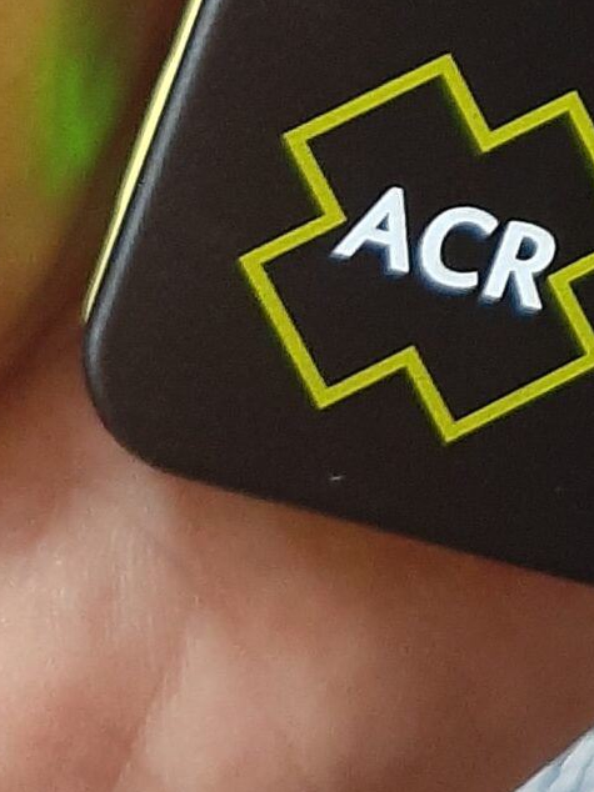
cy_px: -412
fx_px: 2404
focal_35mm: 105
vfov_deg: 16.9
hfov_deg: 12.4
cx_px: 1187
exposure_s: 1/24
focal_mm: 3.93
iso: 320
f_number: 1.7
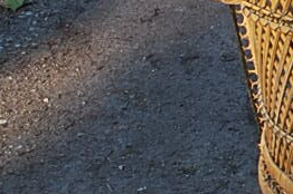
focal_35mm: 200
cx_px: 495
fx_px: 1626
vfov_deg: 6.8
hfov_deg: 9.9
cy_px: -99
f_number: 5.6
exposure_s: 1/125
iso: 125
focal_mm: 18
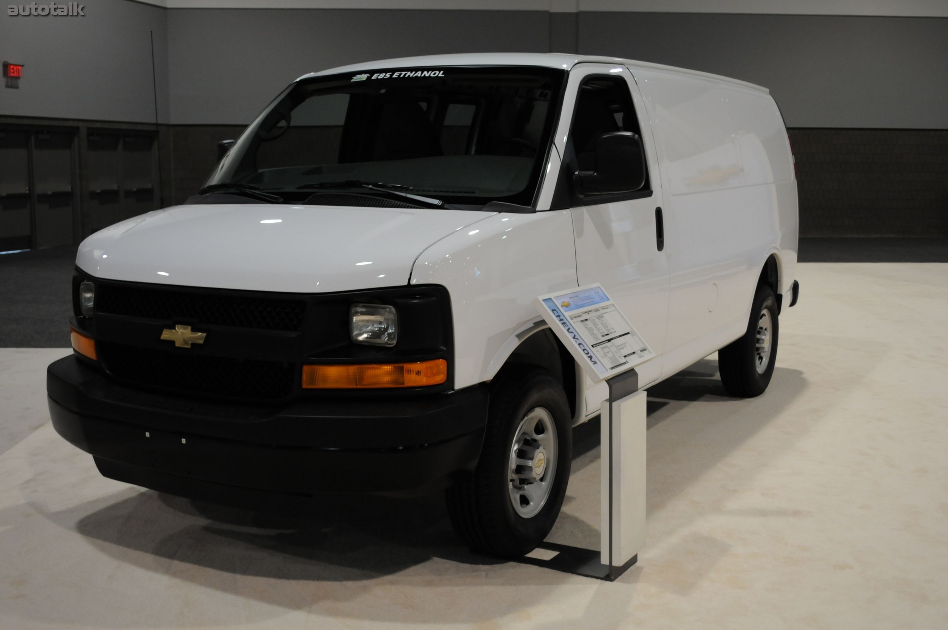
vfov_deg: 34.1
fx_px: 1026
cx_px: 474
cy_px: 315
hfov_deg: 49.6
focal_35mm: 39
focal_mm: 26
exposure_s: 1/80
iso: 800
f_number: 4.5
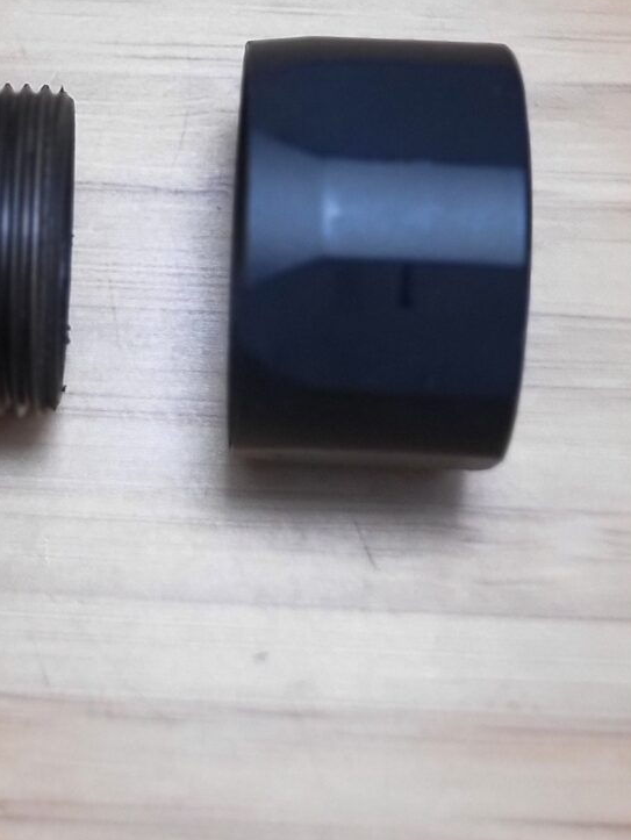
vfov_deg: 20.8
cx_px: 88
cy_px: 62
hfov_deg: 15.9
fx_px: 2234
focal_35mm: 92
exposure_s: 1/100
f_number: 1.8
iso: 200
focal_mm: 5.4
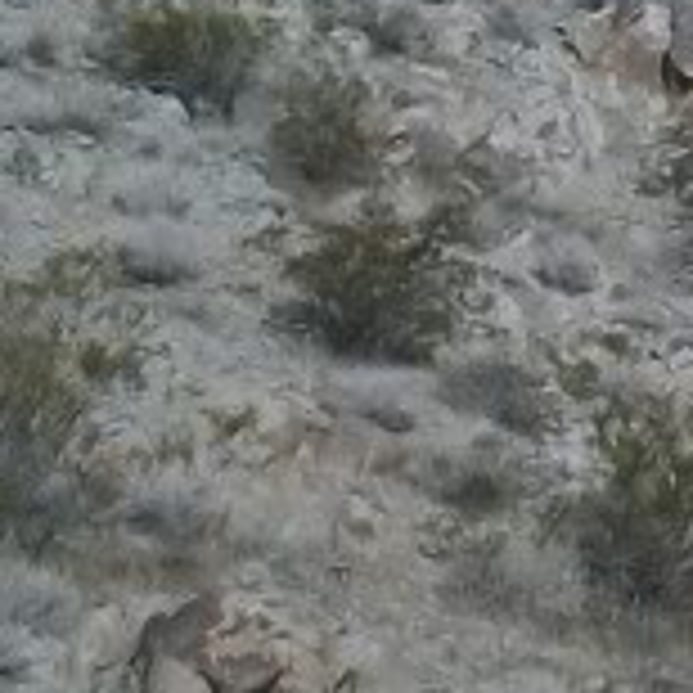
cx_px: 1278
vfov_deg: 7.6
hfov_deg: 7.6
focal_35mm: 224
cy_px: -495
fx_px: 5074
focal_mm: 6.3
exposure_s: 1/1401
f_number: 4.5
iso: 80
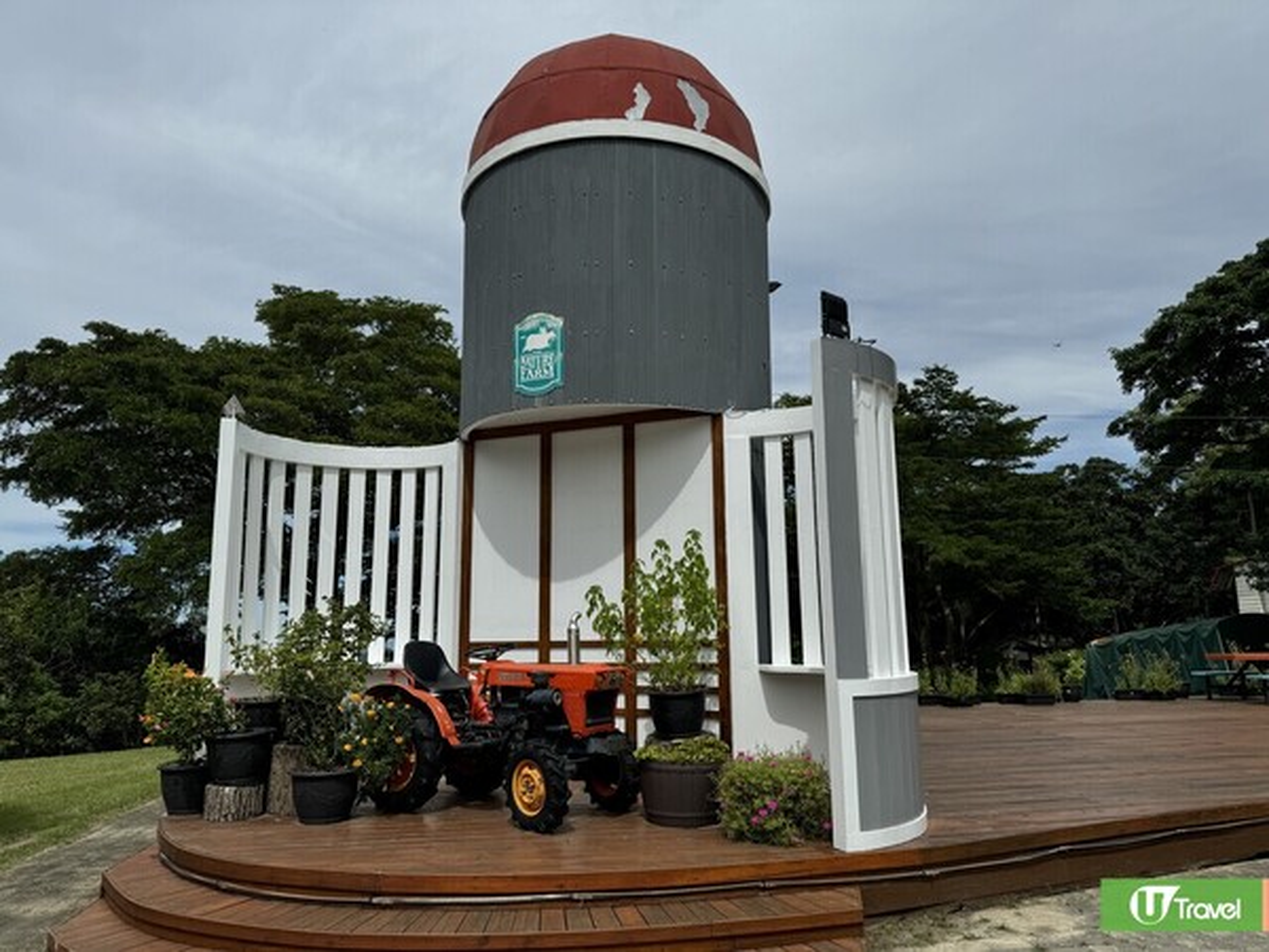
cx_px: 634
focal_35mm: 24
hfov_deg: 71.6
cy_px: 476
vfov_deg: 56.8
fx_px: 880
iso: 80
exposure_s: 1/7937
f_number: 1.78
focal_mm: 6.76
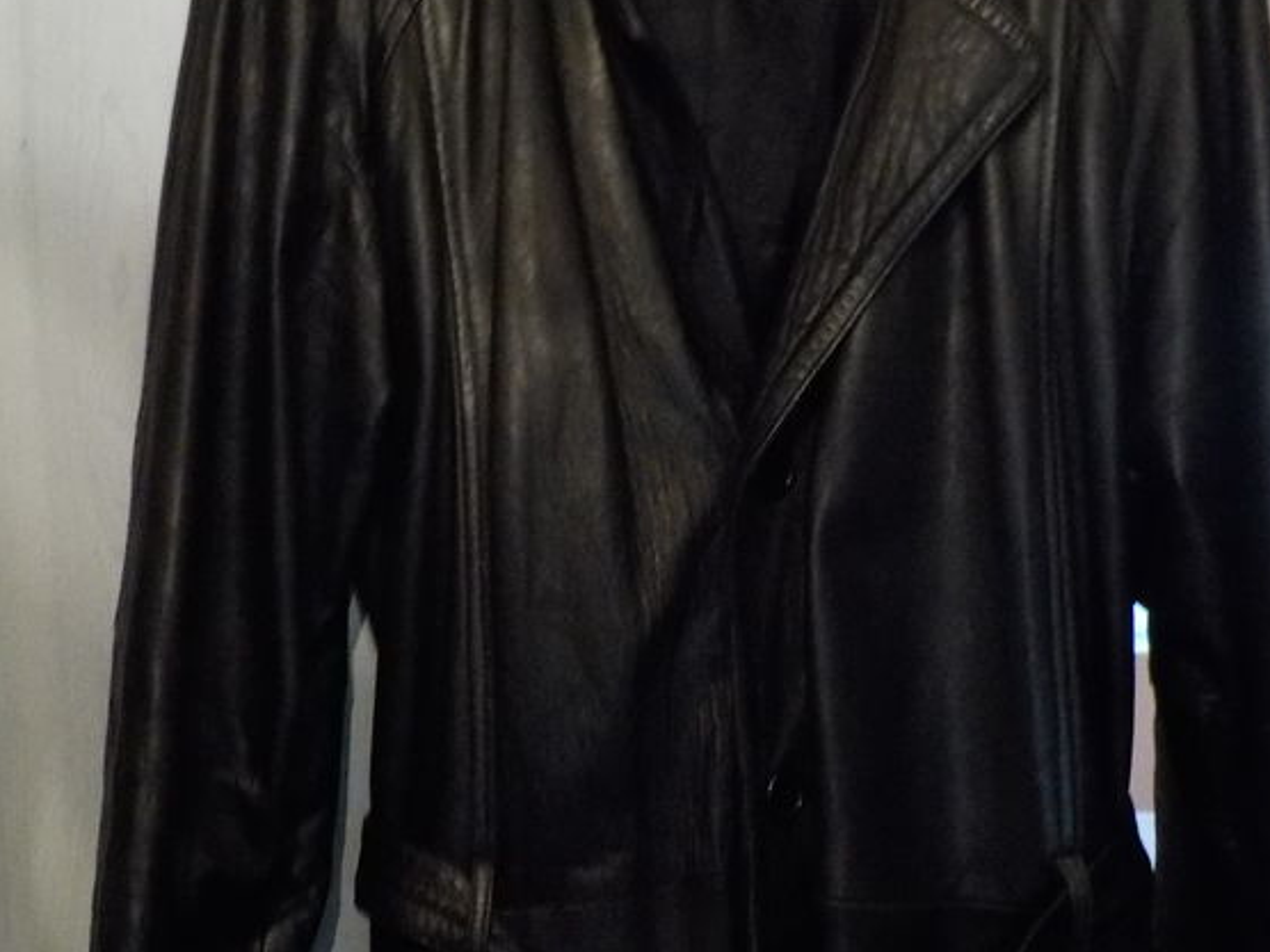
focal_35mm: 54
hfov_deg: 35.5
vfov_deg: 27.0
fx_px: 1981
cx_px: 646
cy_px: 459
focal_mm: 4.1
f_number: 3.3
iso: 800
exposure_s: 1/15
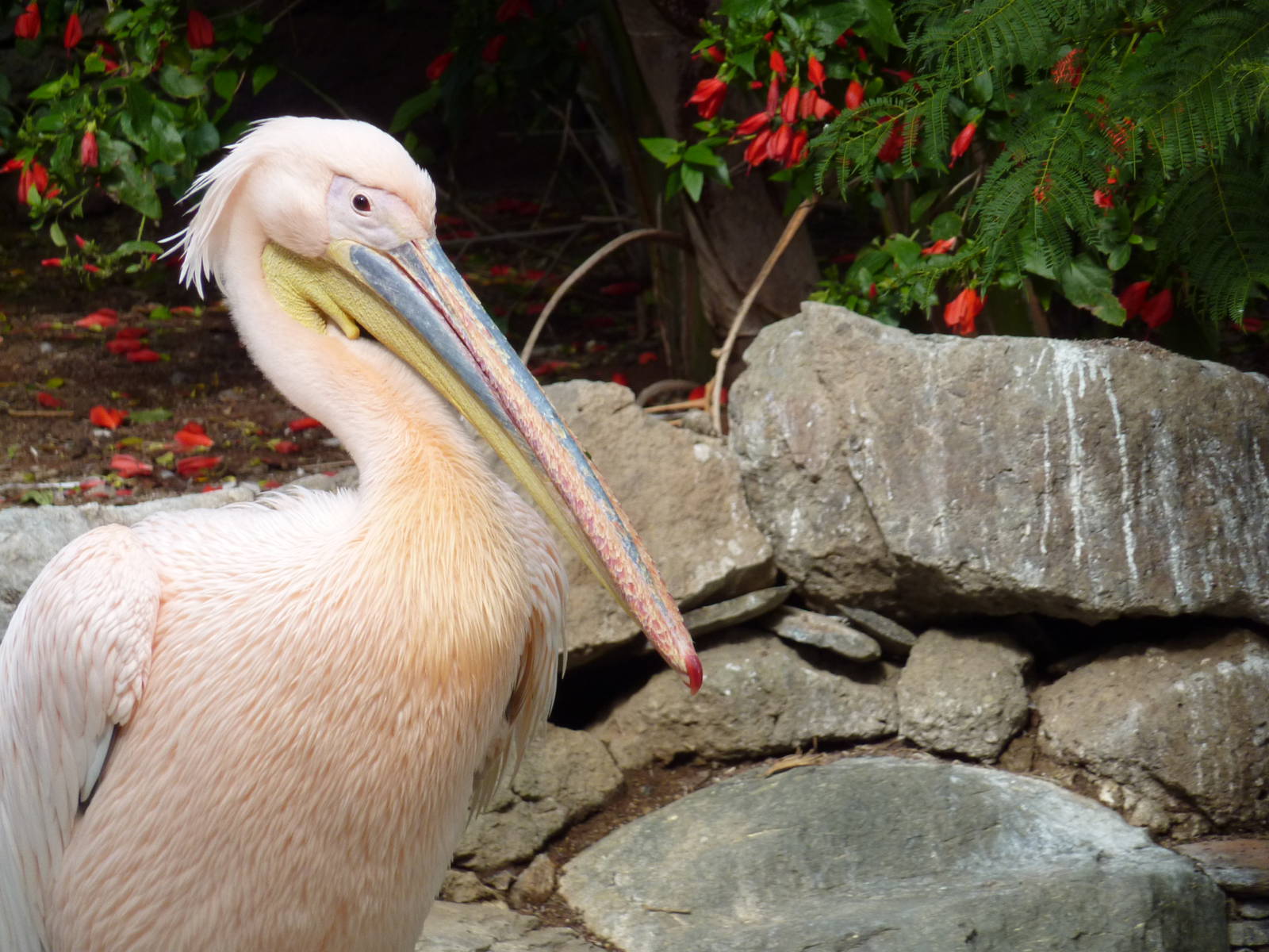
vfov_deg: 5.0
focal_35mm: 300
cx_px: 634
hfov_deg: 6.6
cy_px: 476
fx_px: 10998
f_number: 4.9
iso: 160
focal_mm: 49.2
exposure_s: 1/250
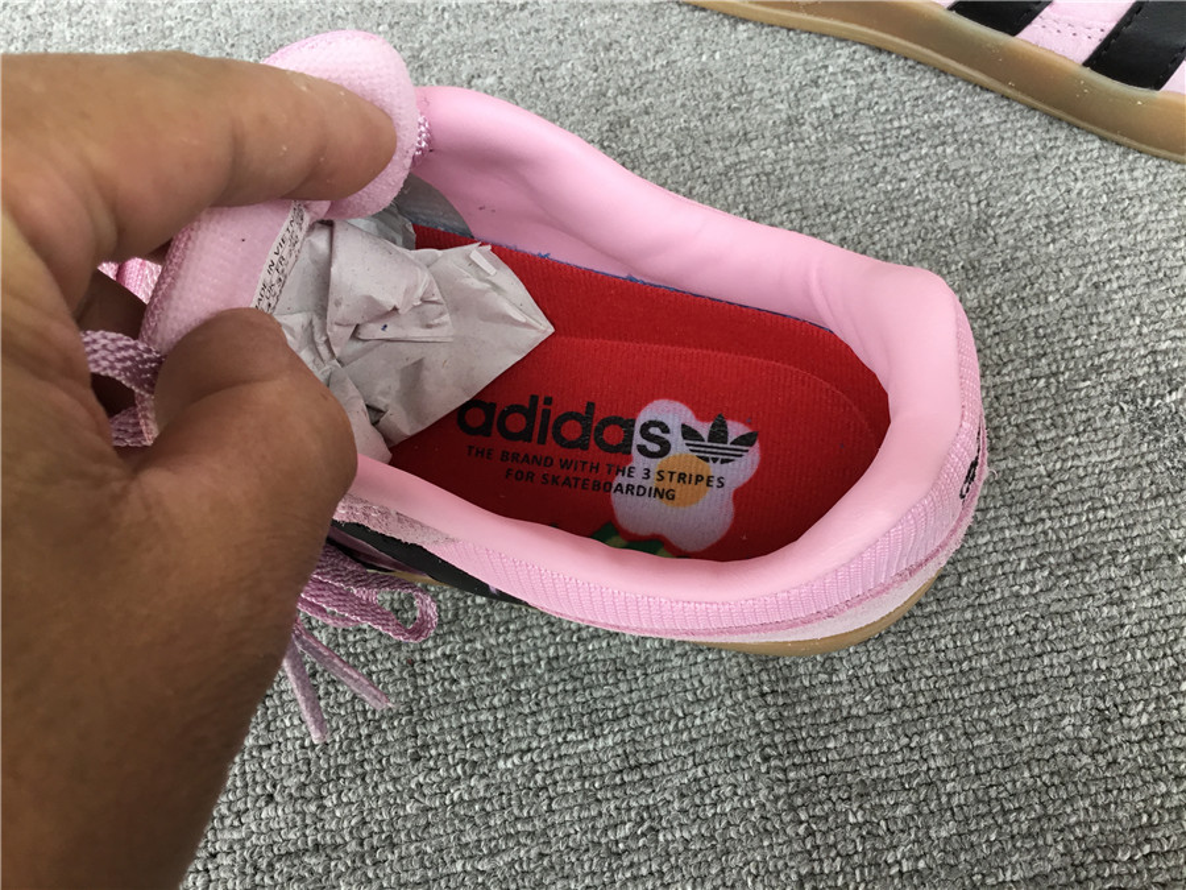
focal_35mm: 31
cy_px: 445
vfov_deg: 45.4
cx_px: 593
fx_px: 1062
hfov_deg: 58.4
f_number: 2.4
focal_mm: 3.3
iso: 40
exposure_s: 1/100
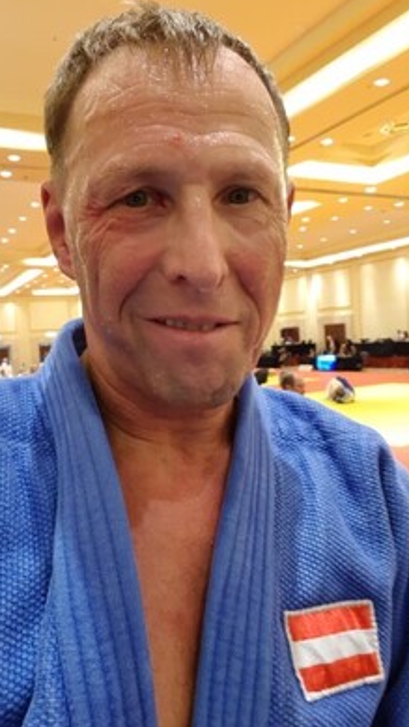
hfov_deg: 41.5
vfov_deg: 67.9
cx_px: 209
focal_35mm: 28
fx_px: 539
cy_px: 355
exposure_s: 1/24
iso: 250
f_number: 1.7
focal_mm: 2.95
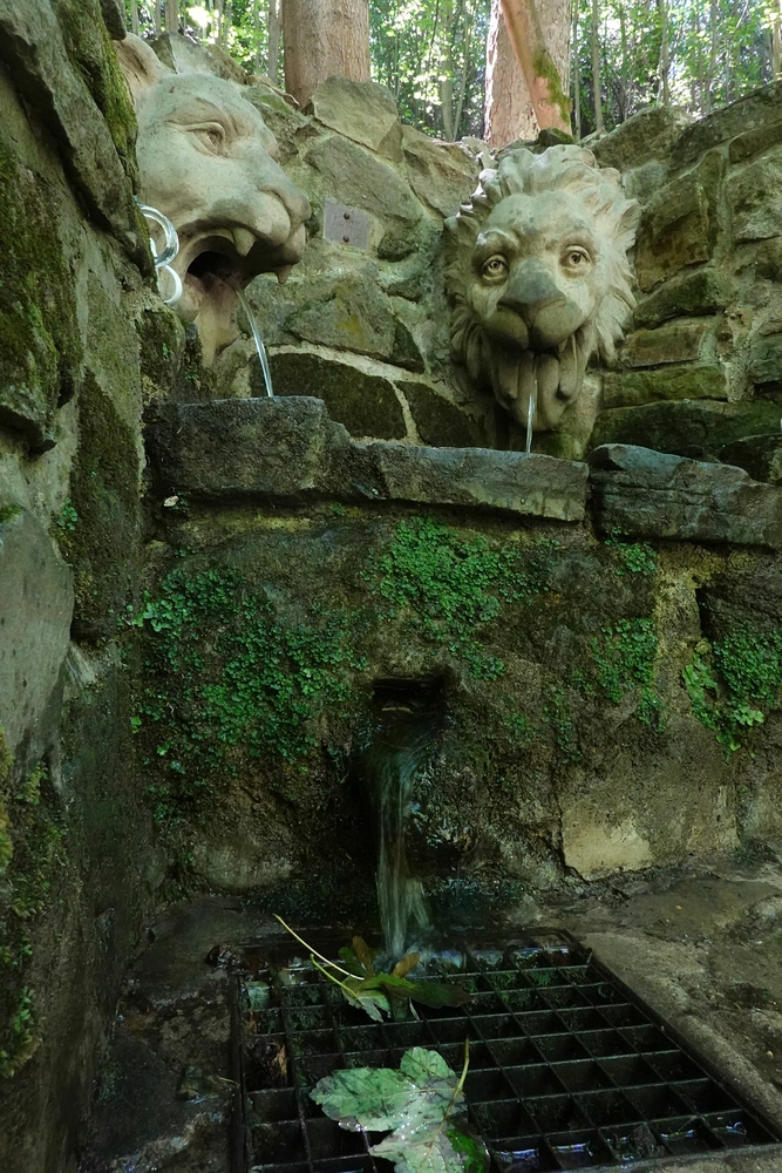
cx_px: 391
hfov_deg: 53.1
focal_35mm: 24
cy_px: 586
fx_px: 782
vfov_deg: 73.7
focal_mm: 9
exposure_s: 1/30
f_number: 7.1
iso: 2500
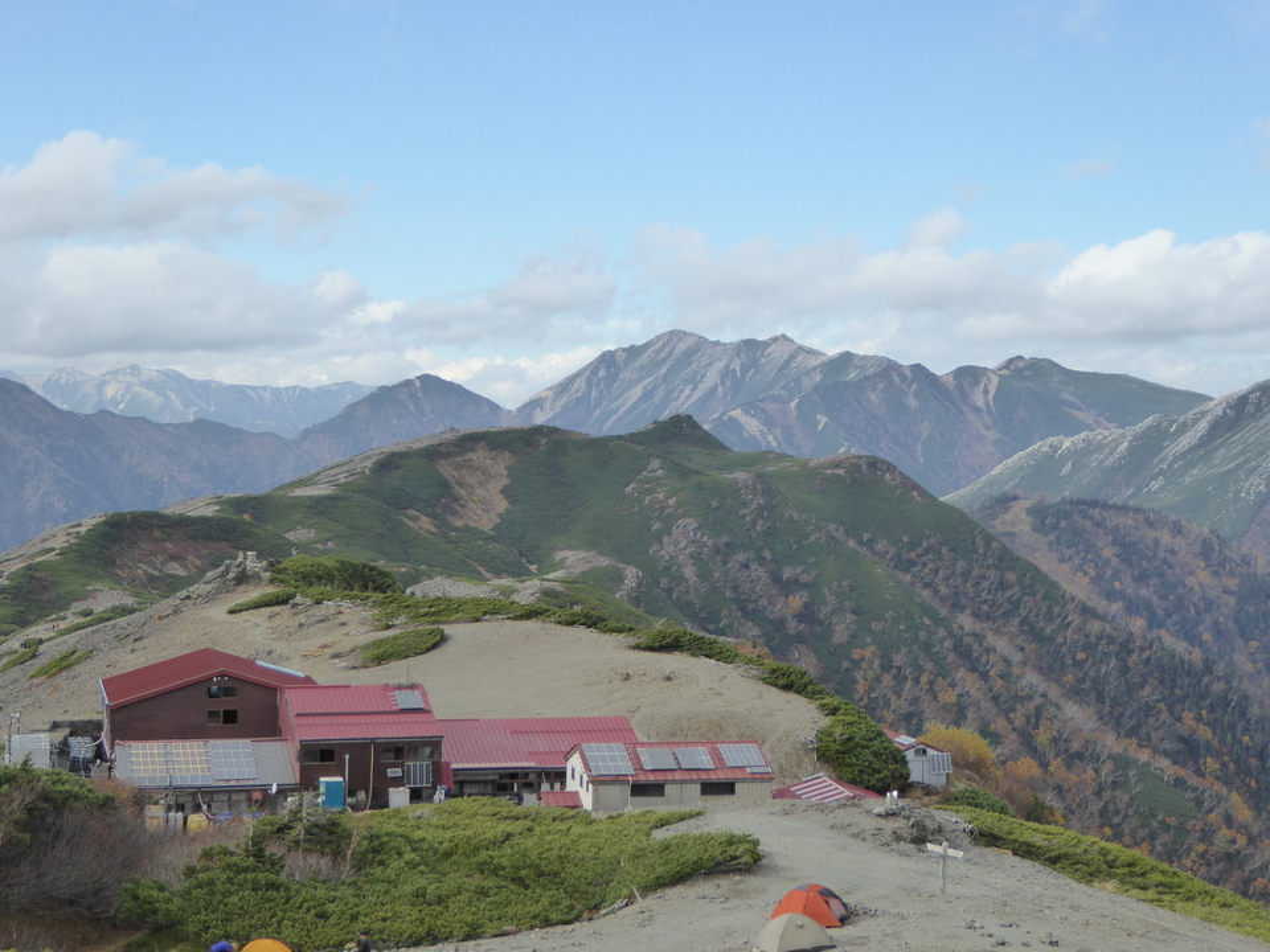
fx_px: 2752
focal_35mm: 75
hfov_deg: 26.0
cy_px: 476
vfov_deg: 19.6
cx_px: 635
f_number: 4.5
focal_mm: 12.5
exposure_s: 1/500
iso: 200
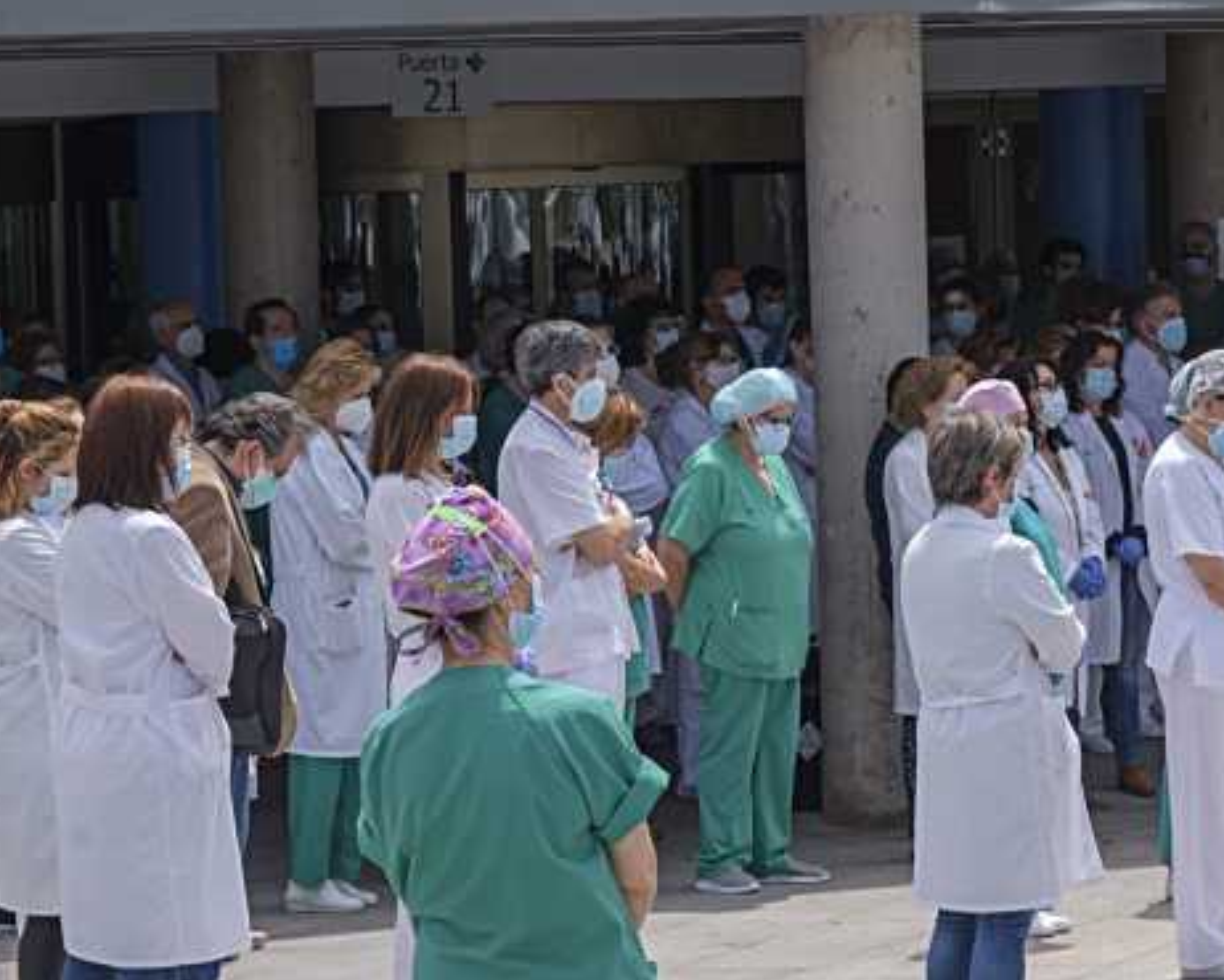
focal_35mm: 156
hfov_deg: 12.4
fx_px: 5654
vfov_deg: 9.9
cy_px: 428
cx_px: 615
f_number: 11
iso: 160
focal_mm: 80
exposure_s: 1/160
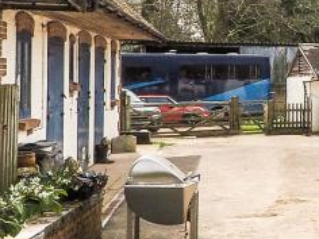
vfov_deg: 18.9
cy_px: 104
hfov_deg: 18.5
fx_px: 719
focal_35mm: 78
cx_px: 599
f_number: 14
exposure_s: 1/320
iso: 320
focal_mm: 9
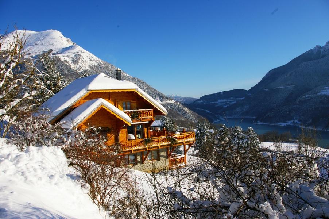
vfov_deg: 41.7
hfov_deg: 59.5
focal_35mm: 32
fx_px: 288
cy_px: 110
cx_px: 164
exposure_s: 1/250
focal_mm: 21
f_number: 13
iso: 200
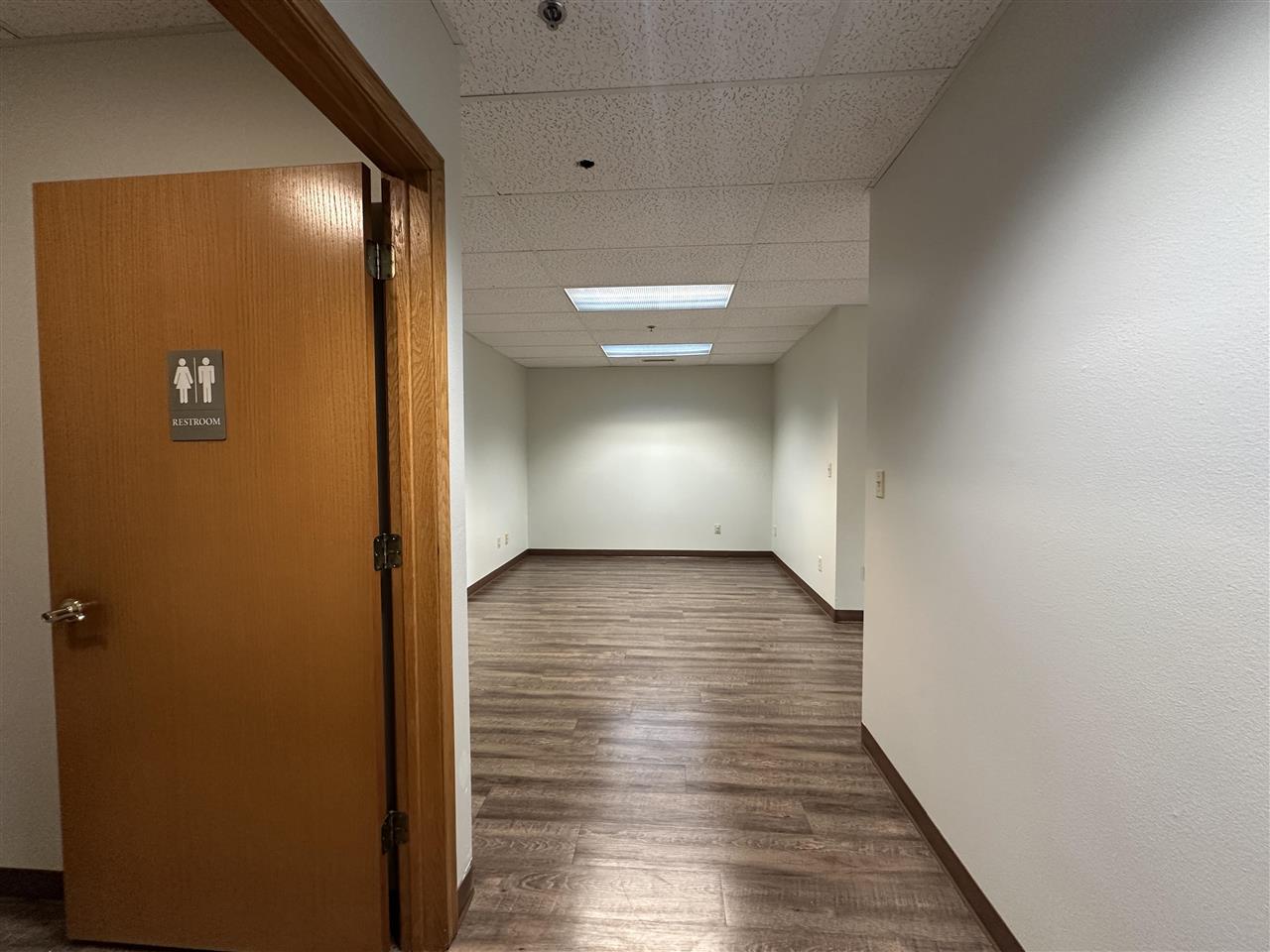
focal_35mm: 14
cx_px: 635
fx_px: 514
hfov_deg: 102.1
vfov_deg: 85.7
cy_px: 476
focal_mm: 2.22
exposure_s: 1/60
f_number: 2.2
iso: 200
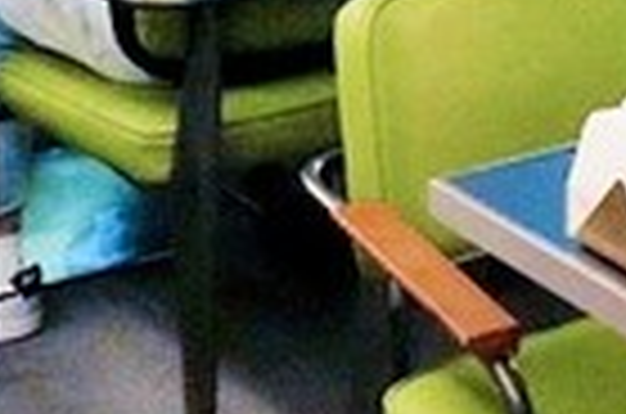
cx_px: 1234
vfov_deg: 8.6
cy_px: -518
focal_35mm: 147
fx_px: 2550
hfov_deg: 12.4
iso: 6400
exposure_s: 1/80
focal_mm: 24
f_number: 6.3
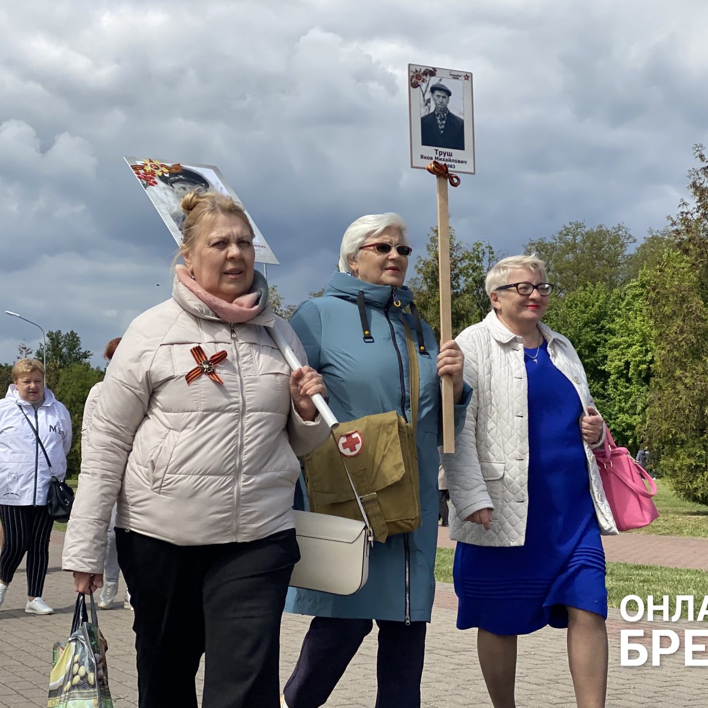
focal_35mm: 62
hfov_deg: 27.7
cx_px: 347
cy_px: 355
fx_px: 1435
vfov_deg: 27.7
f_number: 2
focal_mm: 6
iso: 20
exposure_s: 1/1916
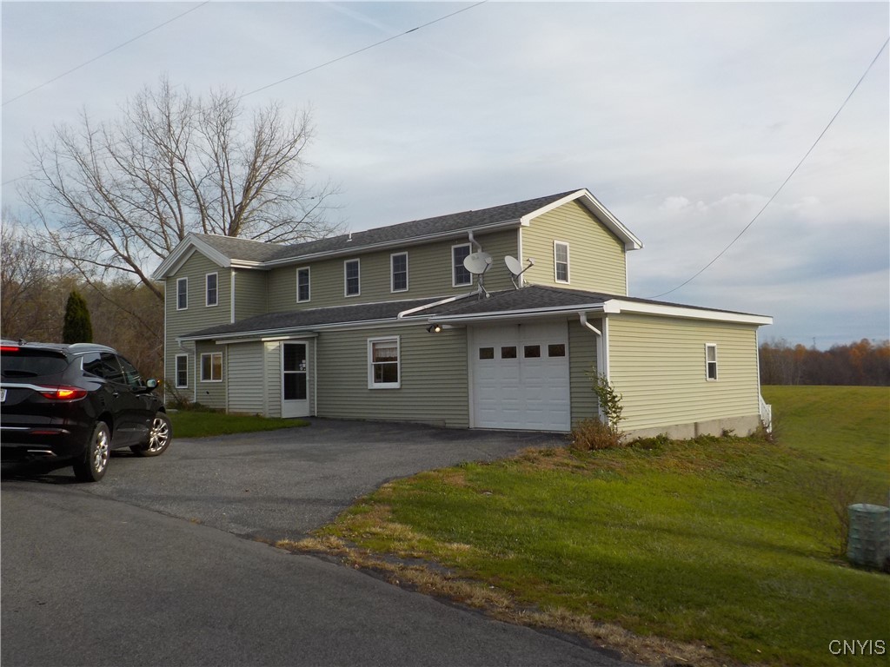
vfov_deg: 46.8
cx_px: 445
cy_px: 334
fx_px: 771
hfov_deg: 60.0
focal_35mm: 30
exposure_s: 1/1000
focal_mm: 4.1
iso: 125
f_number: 3.3
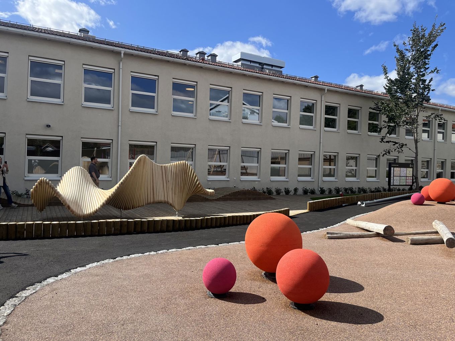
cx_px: 228
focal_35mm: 26
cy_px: 170
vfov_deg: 53.1
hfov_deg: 67.3
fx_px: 342
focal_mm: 5.1
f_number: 1.6
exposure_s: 1/2967
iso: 50
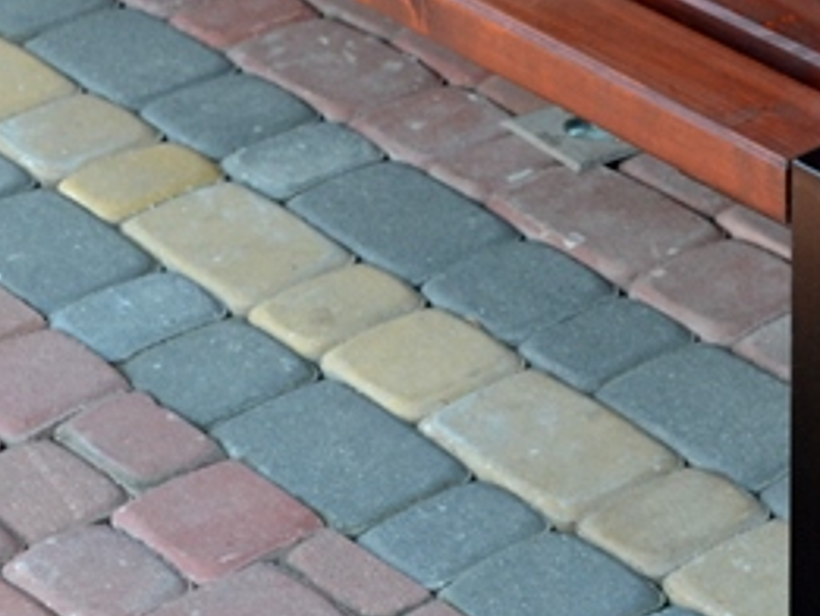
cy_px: -99
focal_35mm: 147
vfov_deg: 10.0
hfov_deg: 13.2
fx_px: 3484
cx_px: 833
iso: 320
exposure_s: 1/125
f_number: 5.6
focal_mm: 26
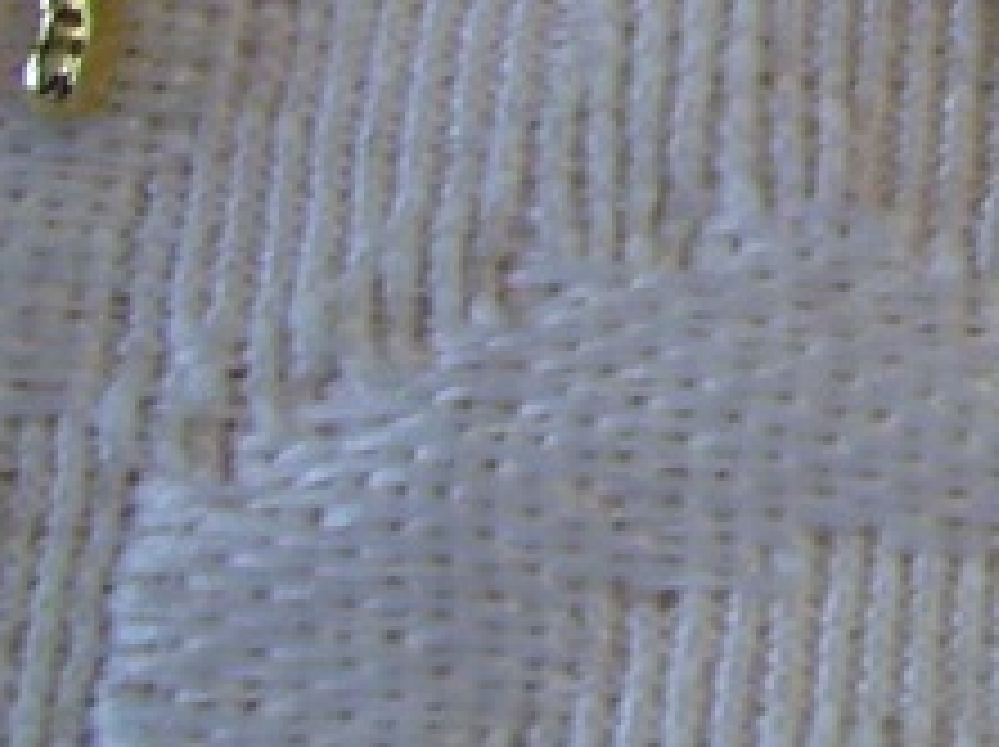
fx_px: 4814
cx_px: 1881
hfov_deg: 11.0
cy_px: -144
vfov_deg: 8.8
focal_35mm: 167
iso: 160
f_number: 2.7
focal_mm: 6
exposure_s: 1/15
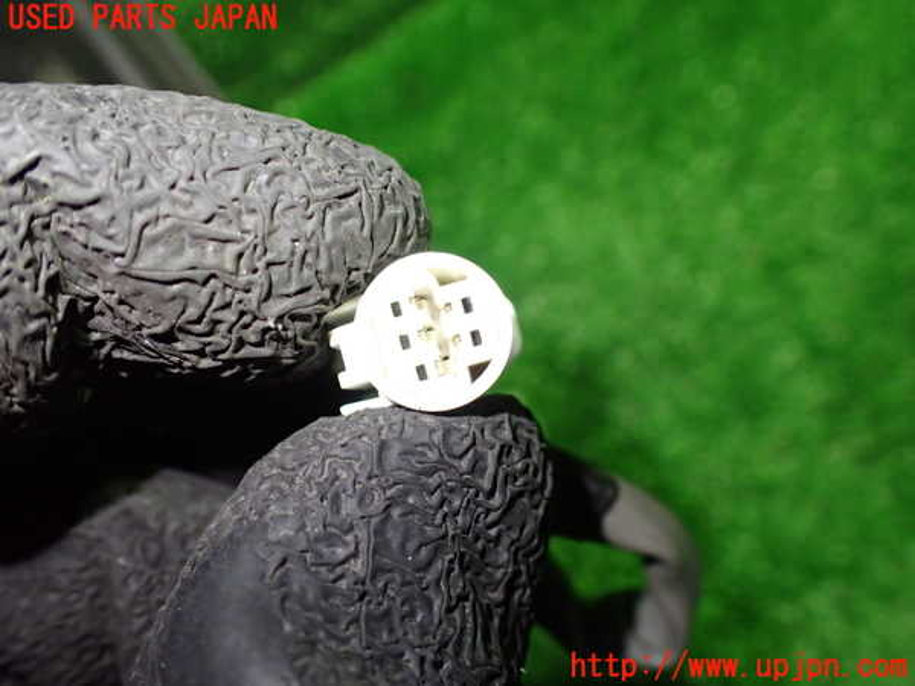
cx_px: 458
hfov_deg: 60.0
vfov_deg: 46.8
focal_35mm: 30
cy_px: 343
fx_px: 793
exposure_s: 1/125
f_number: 2.3
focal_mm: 5.4
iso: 500
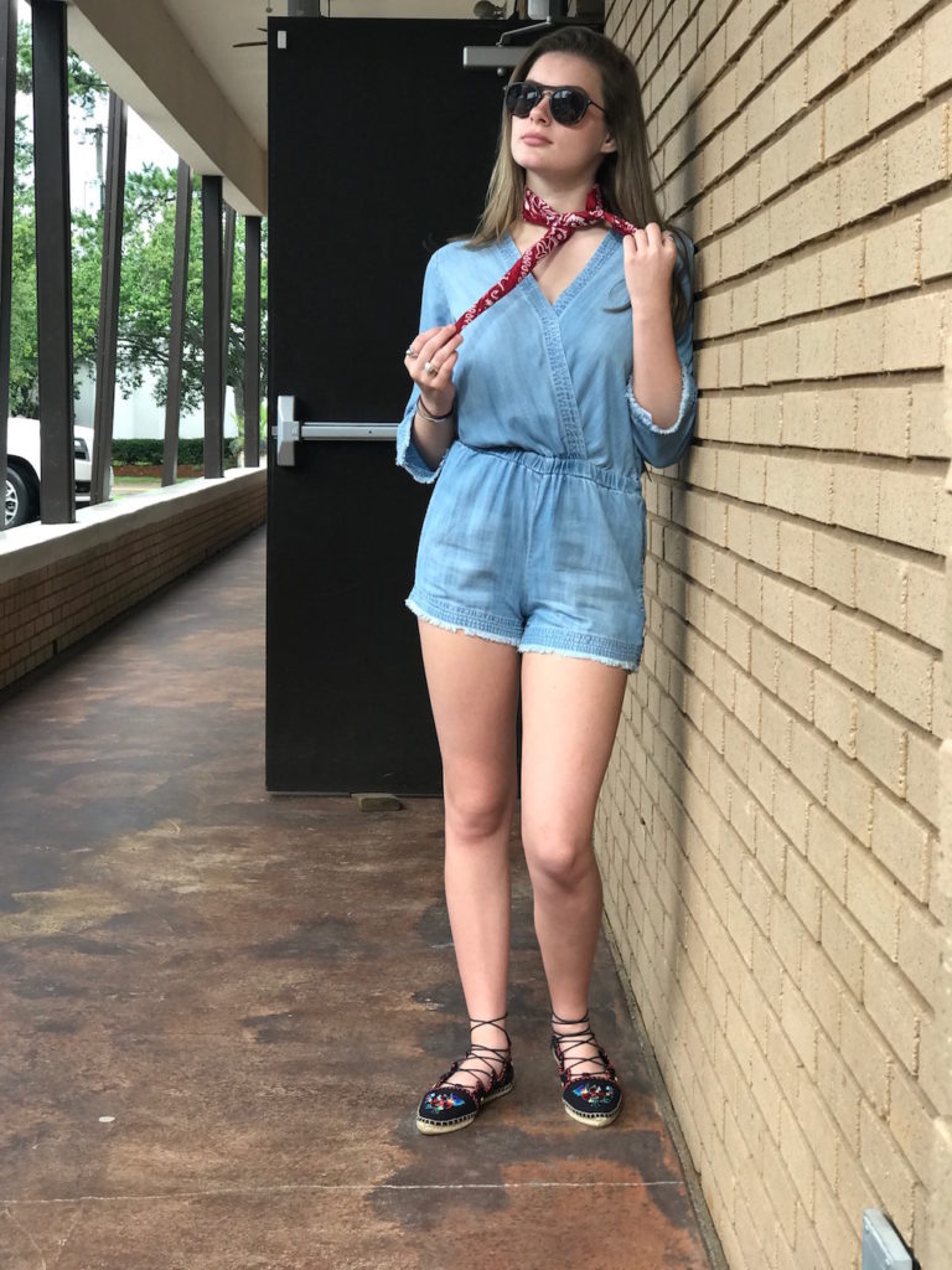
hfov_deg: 25.7
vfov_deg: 33.8
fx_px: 2090
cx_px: 476
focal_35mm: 57
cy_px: 635
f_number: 2.8
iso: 32
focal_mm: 6.6
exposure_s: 1/60
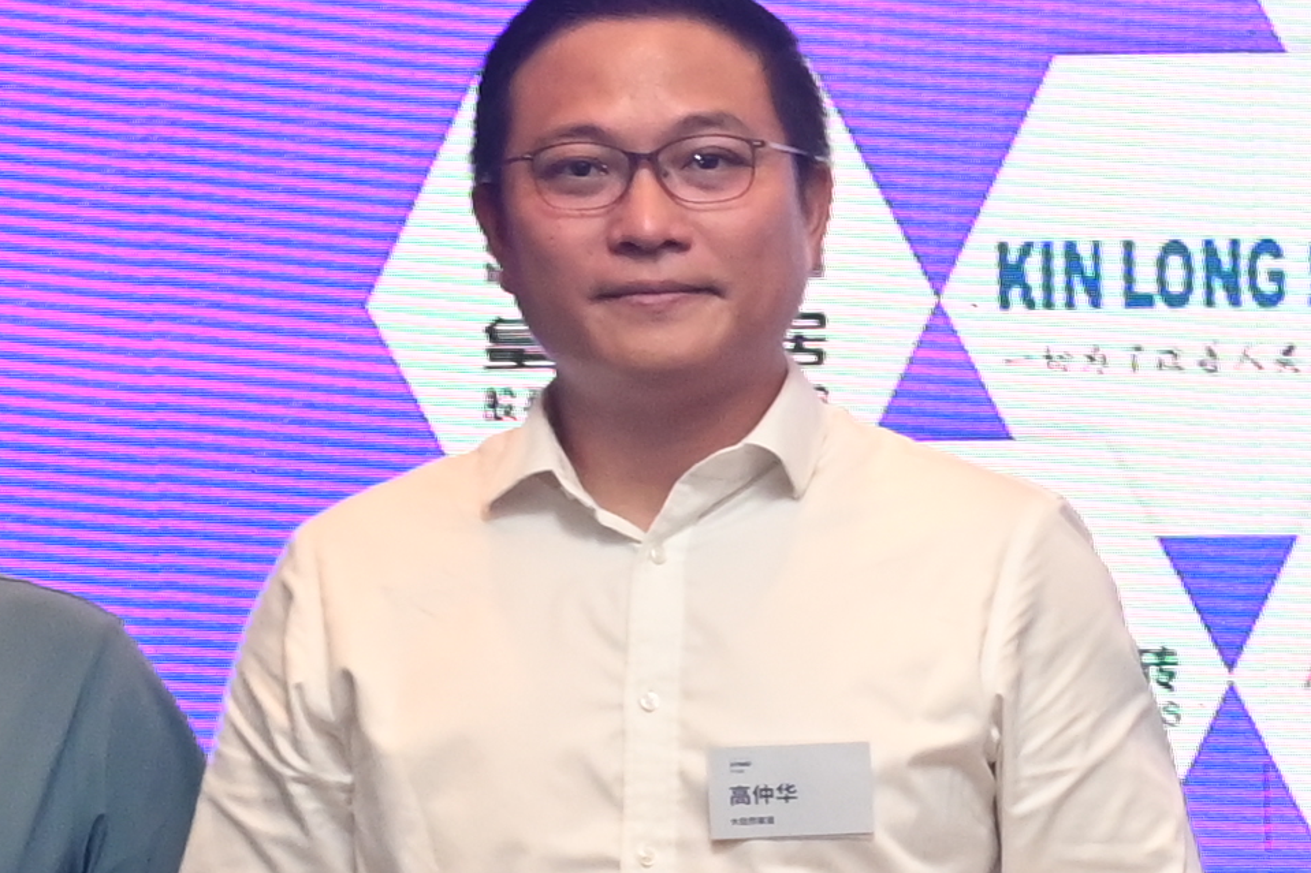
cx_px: 2998
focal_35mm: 209
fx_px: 7609
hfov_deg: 9.0
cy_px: 827
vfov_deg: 6.6
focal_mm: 24
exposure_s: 1/50
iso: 800
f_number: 4
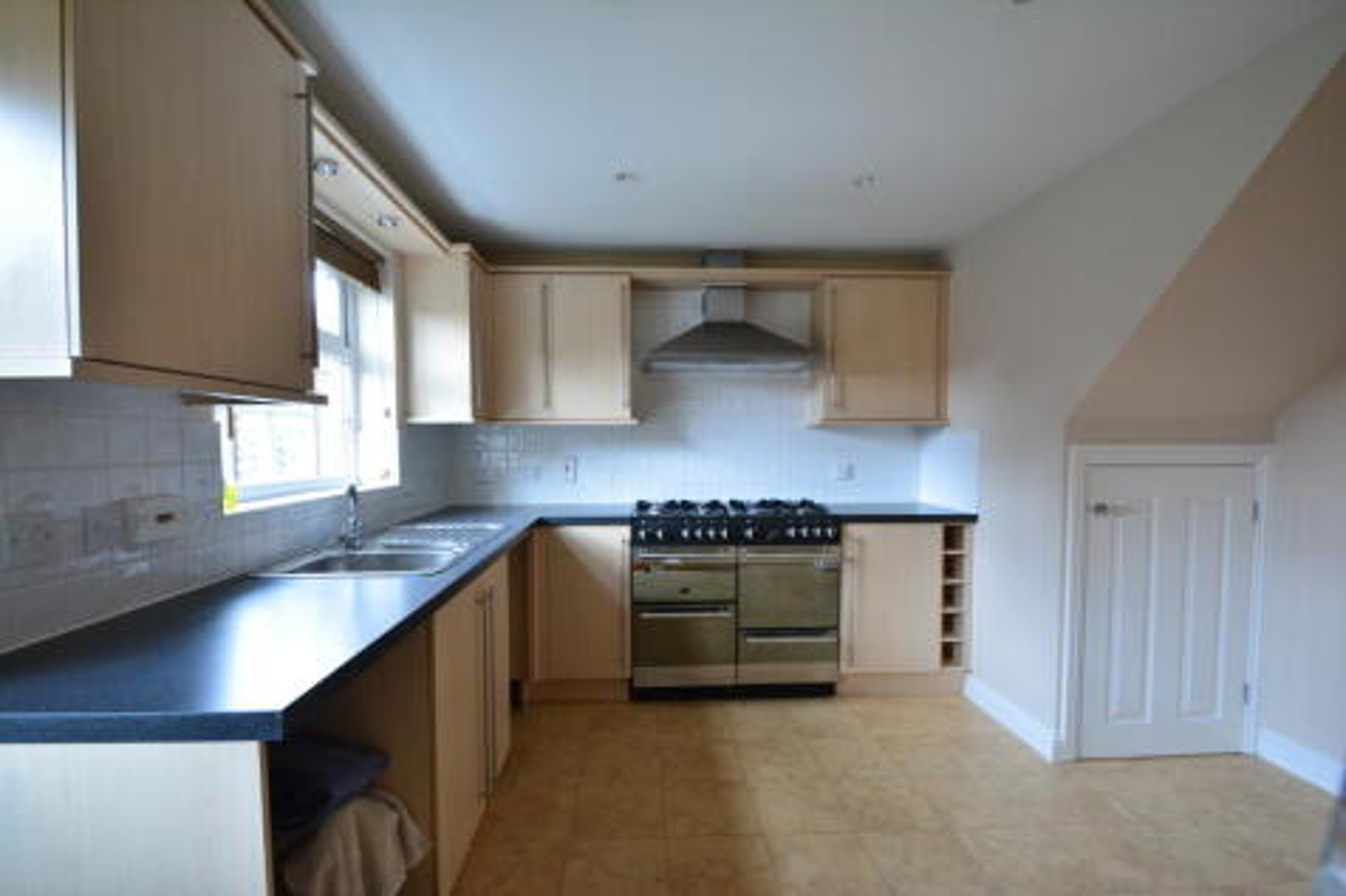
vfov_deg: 77.3
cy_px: 448
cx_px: 673
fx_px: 561
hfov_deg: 100.4
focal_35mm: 15
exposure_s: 1/25
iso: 800
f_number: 7.1
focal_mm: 10
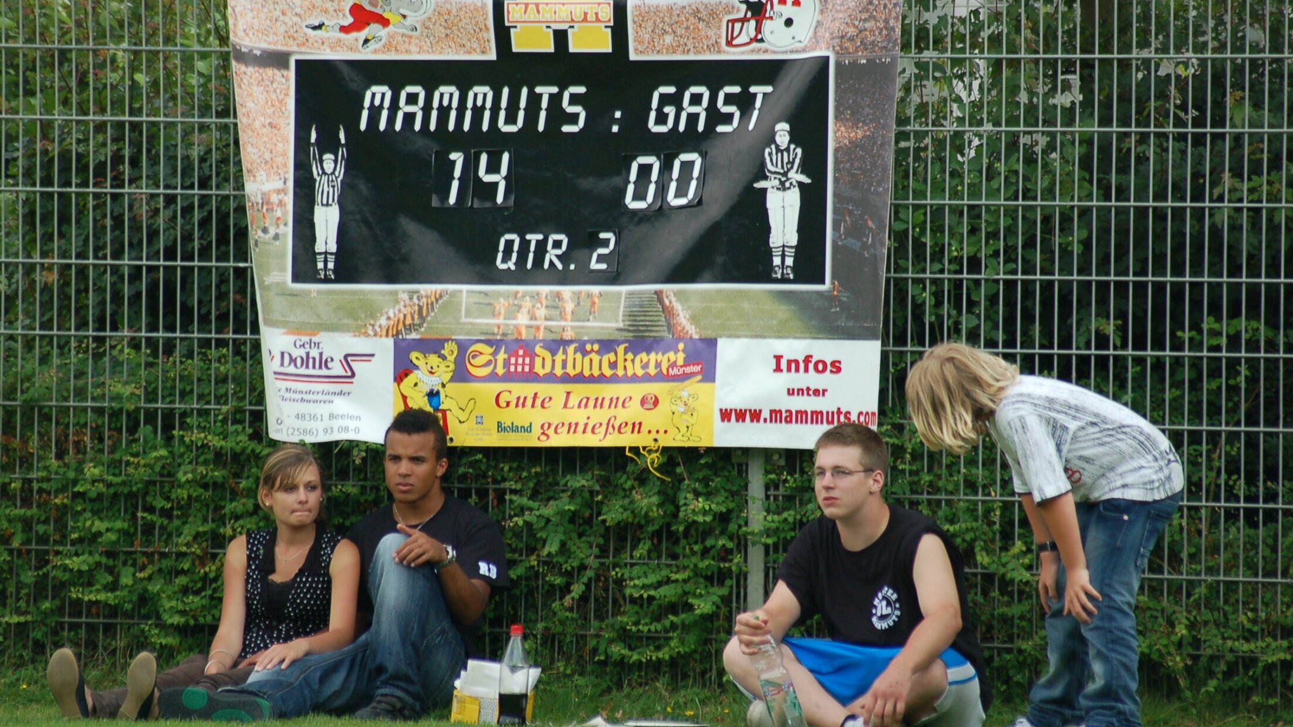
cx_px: 646
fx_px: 10510
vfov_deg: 4.0
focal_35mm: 307
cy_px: 301
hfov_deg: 7.0
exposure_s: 1/800
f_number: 5
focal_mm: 195
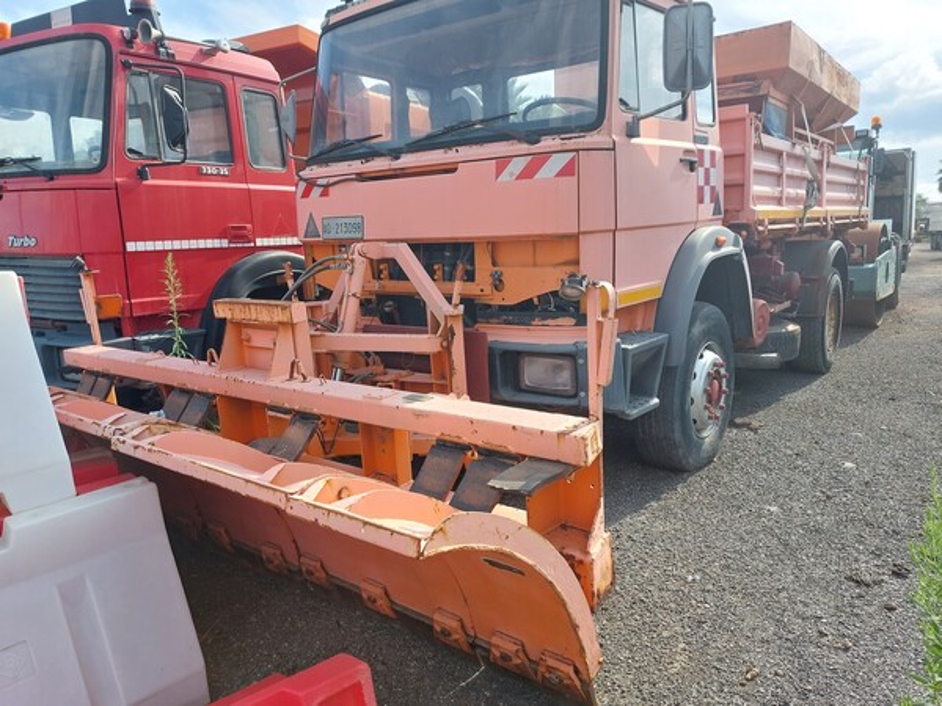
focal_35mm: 25
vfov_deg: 54.9
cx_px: 471
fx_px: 680
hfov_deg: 69.4
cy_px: 353
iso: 25
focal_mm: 5.23
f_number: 1.8
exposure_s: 1/396
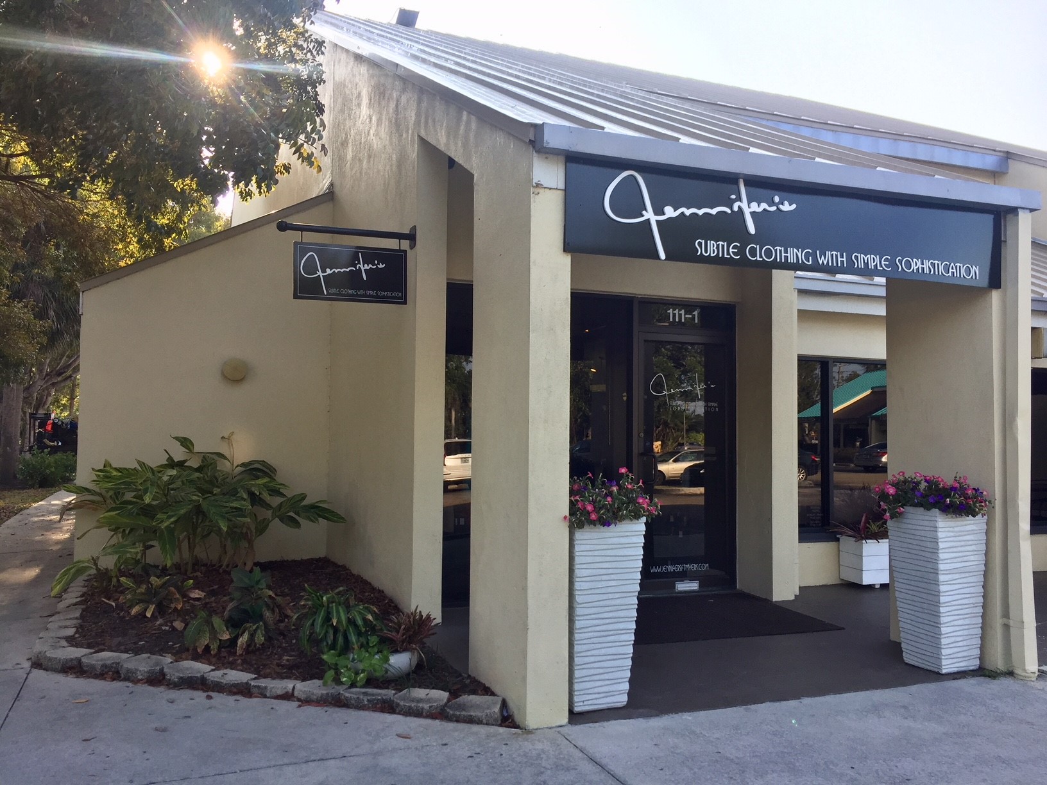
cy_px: 392
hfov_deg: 61.7
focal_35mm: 29
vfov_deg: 48.2
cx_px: 524
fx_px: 877
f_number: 2.2
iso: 32
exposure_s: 1/412
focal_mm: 4.15
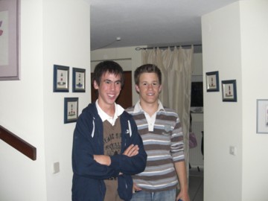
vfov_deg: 37.7
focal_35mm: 38
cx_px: 134
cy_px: 100
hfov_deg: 49.0
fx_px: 294
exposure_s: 1/60
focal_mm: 6.3
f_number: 3.1
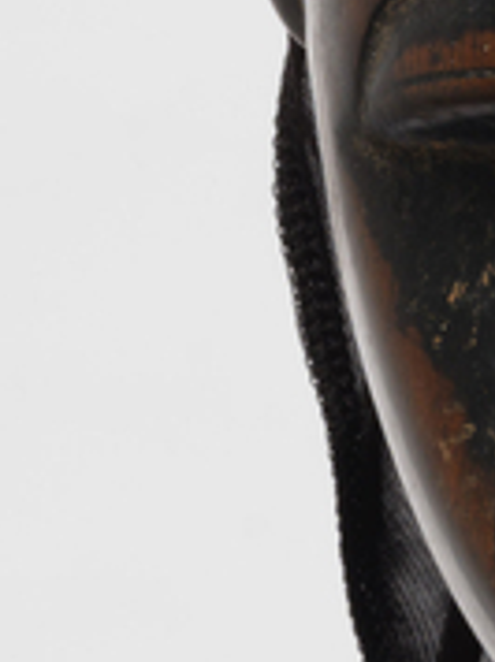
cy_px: 253
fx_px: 9365
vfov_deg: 4.1
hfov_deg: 3.0
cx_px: 793
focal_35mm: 490
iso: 100
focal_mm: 110
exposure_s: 1/100
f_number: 20
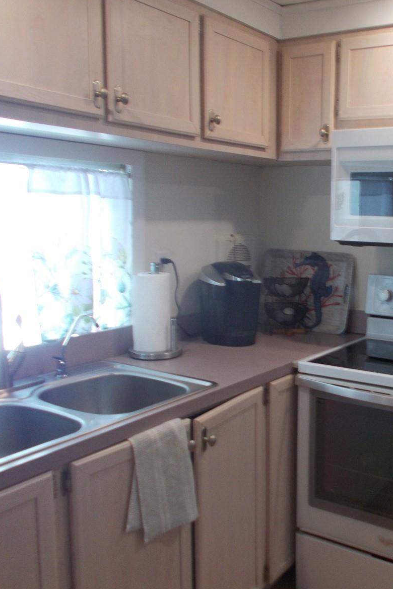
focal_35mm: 37
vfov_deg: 51.9
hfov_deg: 34.6
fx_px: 605
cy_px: 298
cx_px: 325
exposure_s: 1/25
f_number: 3.2
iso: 125
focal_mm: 4.6
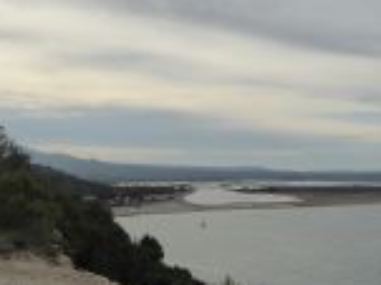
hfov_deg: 33.3
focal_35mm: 58
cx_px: 189
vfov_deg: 25.2
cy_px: 127
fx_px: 638
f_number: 5
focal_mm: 4.3
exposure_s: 1/800
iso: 160
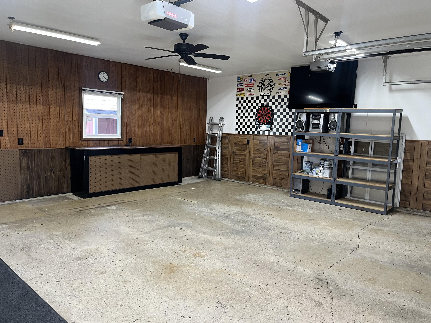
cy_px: 162
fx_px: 324
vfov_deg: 53.1
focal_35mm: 26
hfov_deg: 67.3
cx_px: 216
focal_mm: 5.1
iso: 100
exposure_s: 1/60
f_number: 1.6
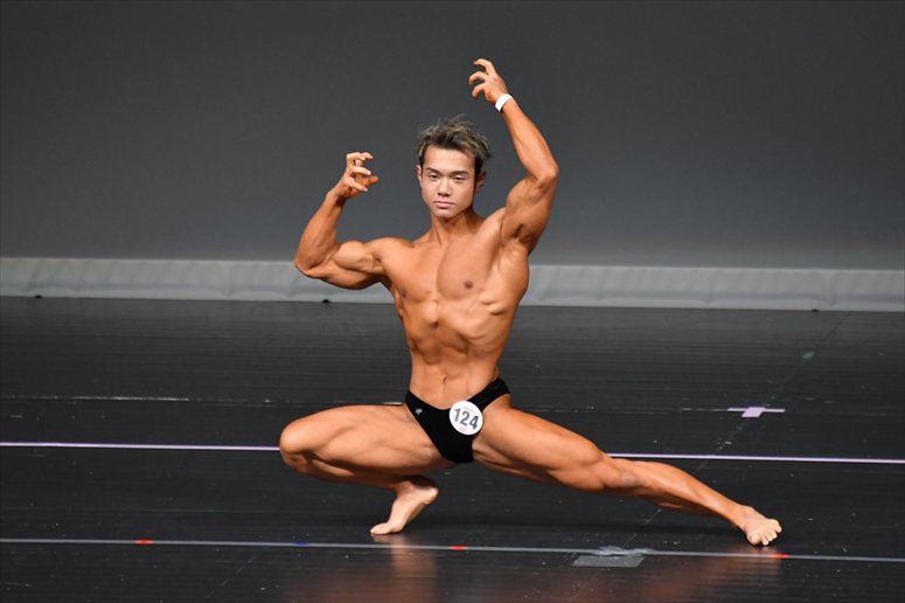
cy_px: 302
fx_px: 11307
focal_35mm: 450
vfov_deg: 3.1
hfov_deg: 4.6
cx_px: 452
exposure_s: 1/400
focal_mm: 300
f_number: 5.6
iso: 4000
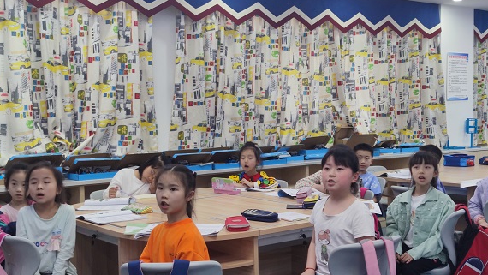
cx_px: 249
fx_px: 608
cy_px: 152
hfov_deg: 43.7
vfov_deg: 25.4
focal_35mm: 47
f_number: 1.69
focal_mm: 6.72
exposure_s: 1/100
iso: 77
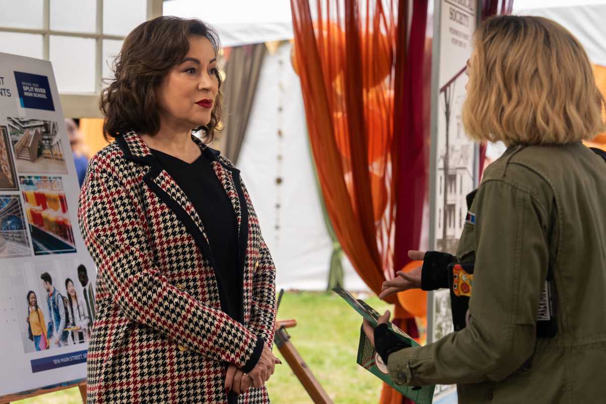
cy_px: 202
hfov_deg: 28.8
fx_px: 1178
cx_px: 303
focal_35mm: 70
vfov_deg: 19.5
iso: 500
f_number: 4
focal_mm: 70
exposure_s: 1/100
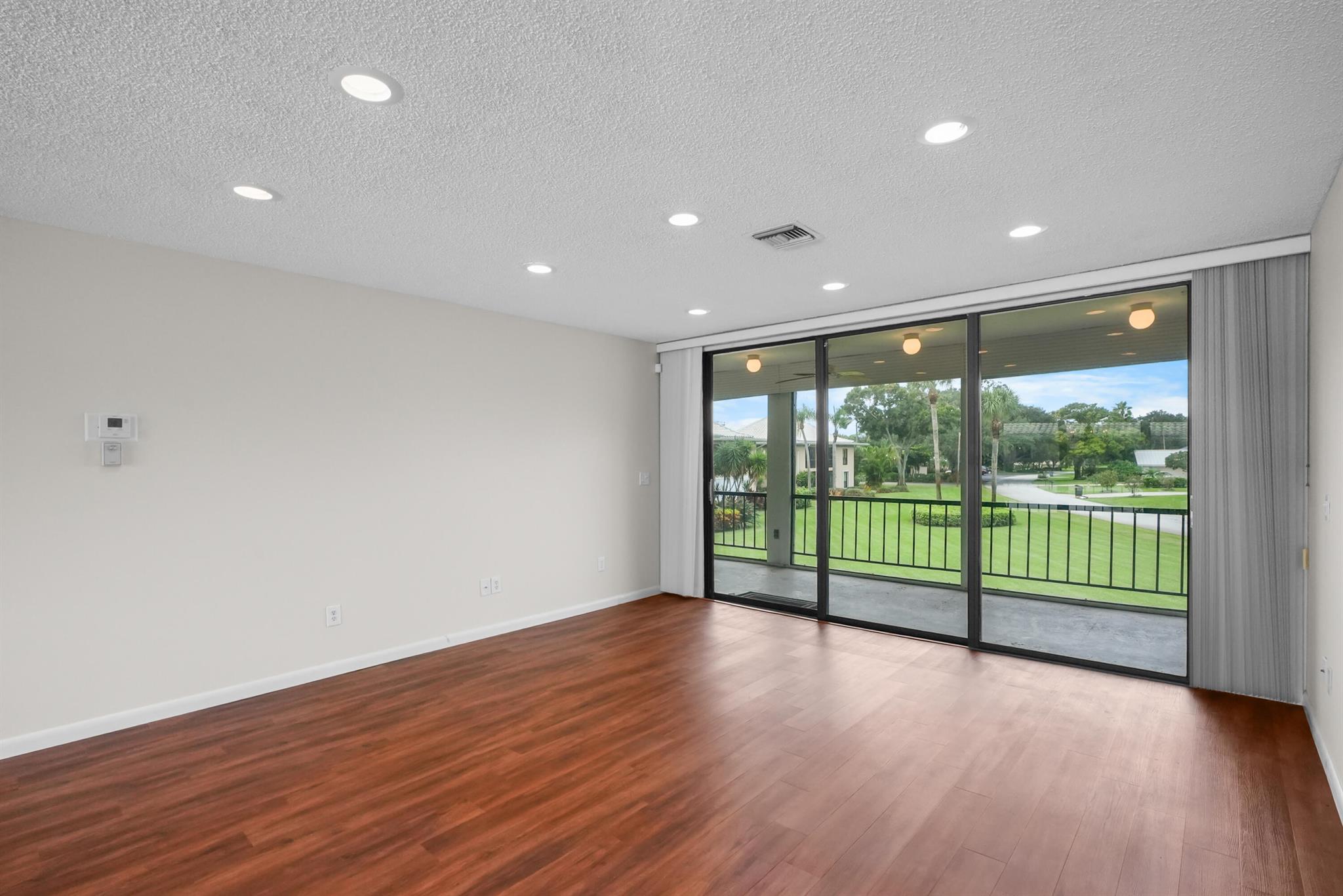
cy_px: 448
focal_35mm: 16
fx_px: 597
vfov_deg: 73.8
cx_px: 672
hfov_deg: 96.7
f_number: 10
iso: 6400
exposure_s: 1/125
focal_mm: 16
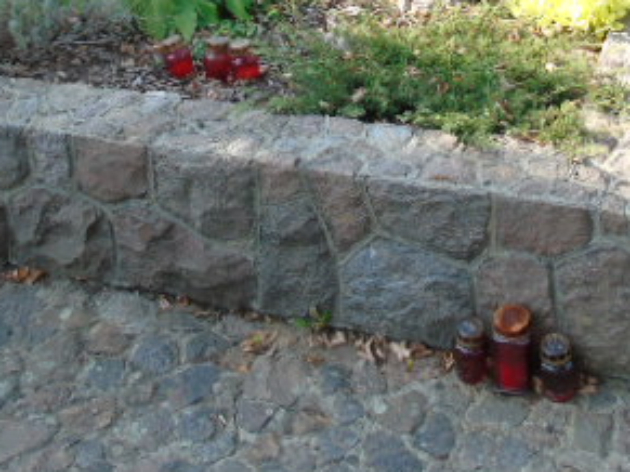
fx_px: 1001
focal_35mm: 55
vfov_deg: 24.8
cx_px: 366
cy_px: -37
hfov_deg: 34.9
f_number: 3.4
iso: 80
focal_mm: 4.4
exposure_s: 1/160
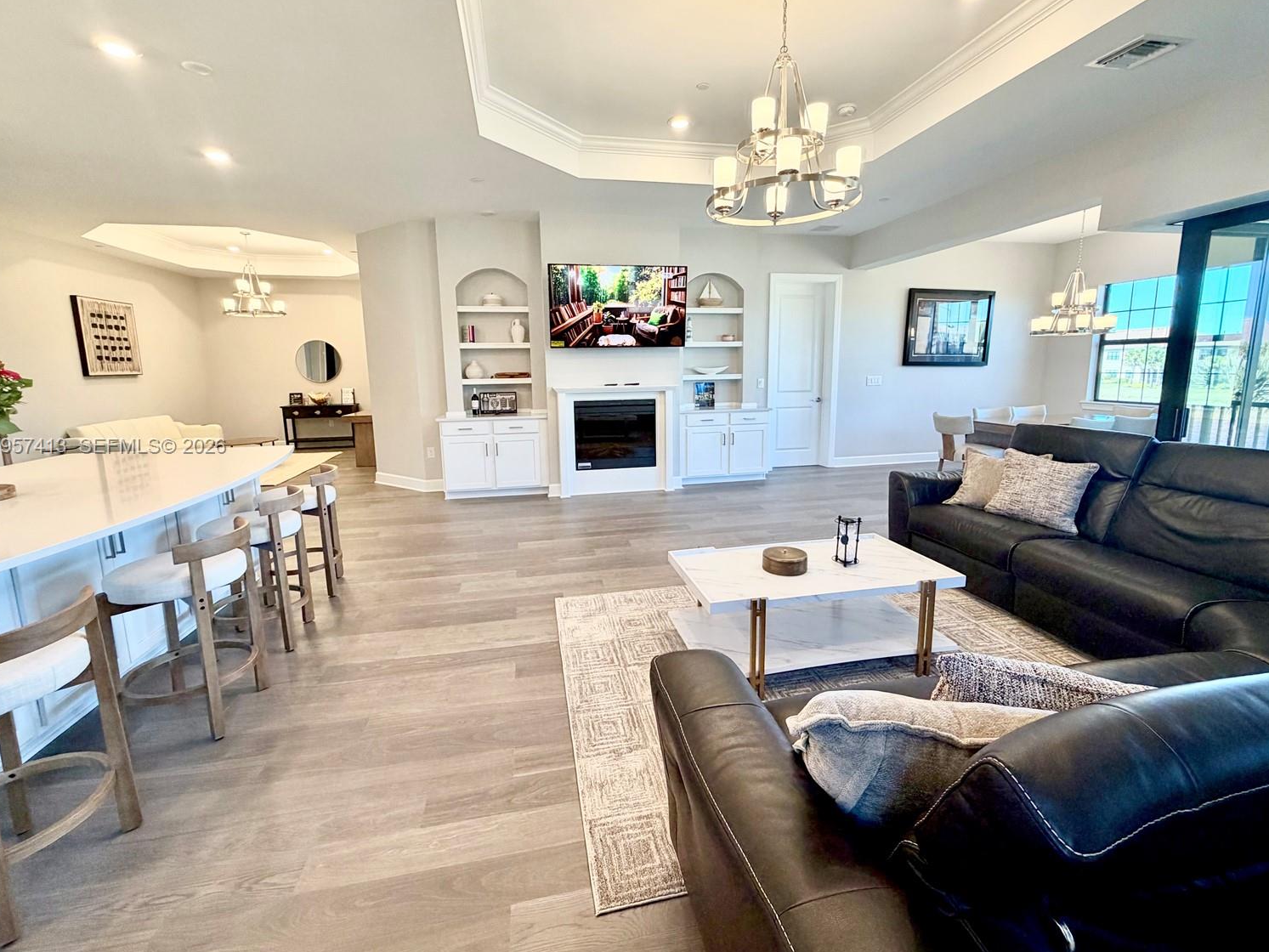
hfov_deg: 98.2
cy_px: 447
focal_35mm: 15
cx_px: 641
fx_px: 550
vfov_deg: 81.7
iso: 200
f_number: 2.2
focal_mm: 2.22
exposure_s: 1/120
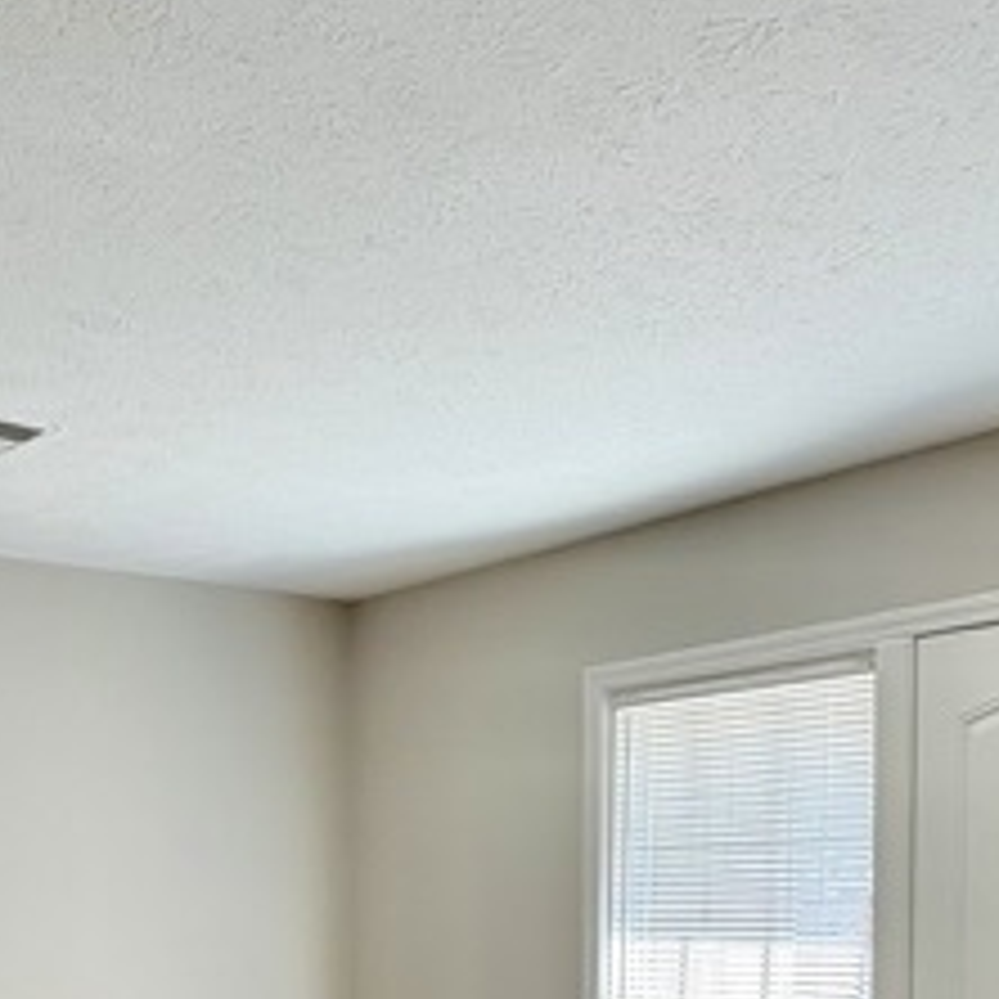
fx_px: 1861
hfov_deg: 30.0
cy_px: 1012
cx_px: 468
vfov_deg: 28.1
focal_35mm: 57
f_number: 2.2
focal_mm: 2.22
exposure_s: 1/121
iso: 100
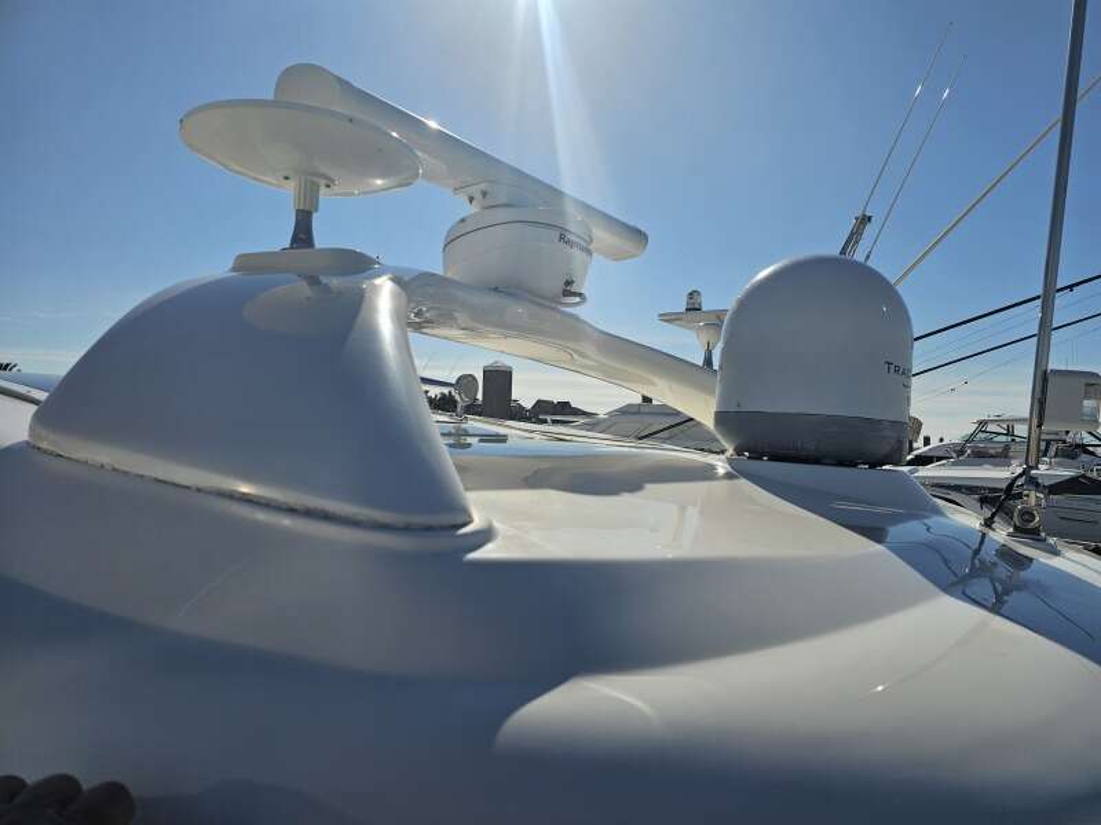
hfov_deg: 73.9
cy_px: 412
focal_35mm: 23
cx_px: 550
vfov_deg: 58.9
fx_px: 732
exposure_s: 1/2378
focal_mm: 6.3
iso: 10
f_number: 1.7
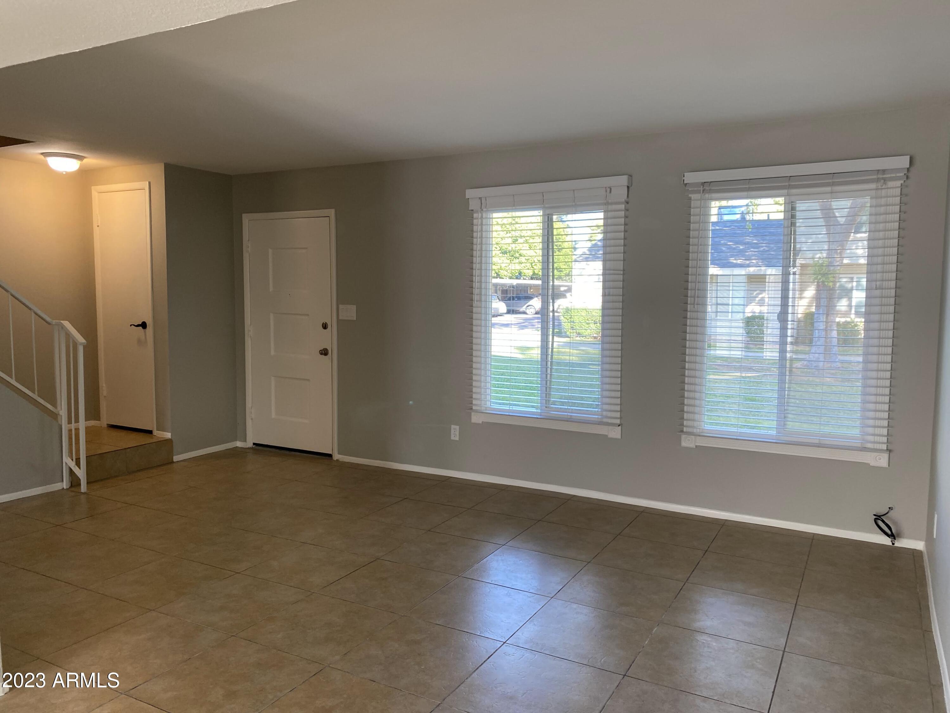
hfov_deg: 67.3
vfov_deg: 53.1
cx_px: 475
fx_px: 714
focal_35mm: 26
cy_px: 356
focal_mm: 4.25
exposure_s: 1/120
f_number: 1.8
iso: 125
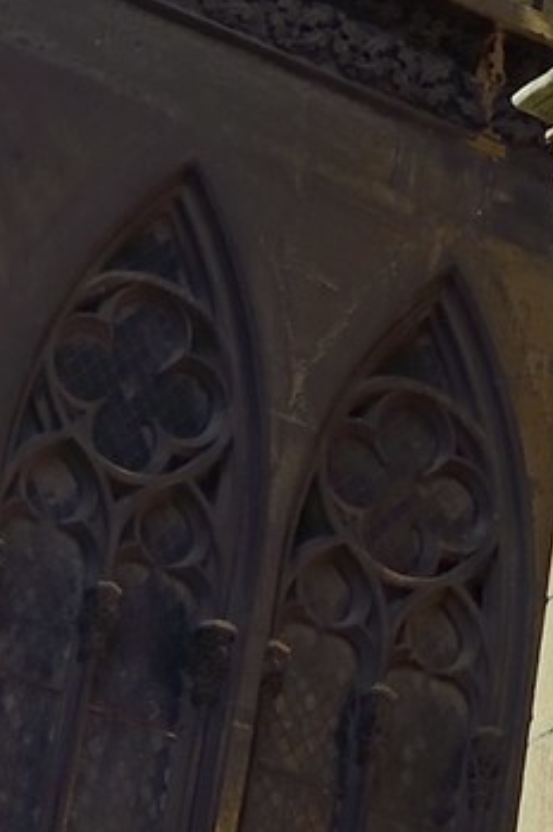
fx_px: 6995
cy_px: -1639
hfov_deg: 4.4
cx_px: 1573
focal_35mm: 303
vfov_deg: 6.3
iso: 250
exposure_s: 1/250
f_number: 14
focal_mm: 44
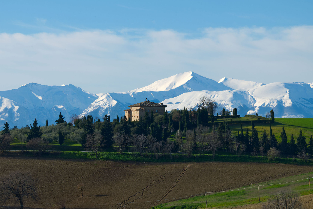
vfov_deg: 6.0
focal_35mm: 230
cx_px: 142
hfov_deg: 9.0
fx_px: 1999
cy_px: 95
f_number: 14
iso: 250
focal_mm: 200
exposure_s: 1/320
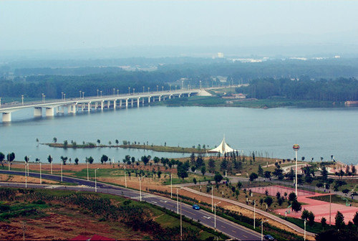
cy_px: 120
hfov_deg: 19.4
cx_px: 179
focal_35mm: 105
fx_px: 1047
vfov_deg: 13.1
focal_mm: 70
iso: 100
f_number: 6.3
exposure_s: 1/50
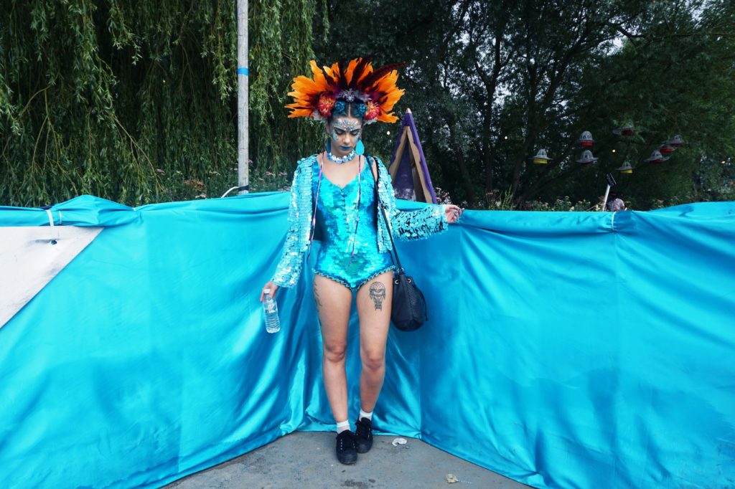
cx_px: 368
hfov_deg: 73.8
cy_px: 244
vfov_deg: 53.1
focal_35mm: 24
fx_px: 490
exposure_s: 1/200
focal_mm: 16
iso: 100
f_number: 6.3
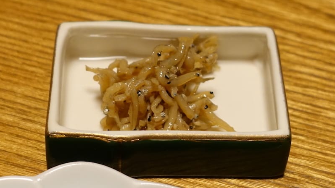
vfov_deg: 29.0
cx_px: 168
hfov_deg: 49.4
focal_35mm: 41
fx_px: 364
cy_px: 102
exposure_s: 1/40
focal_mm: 14.3
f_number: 2.8
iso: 400
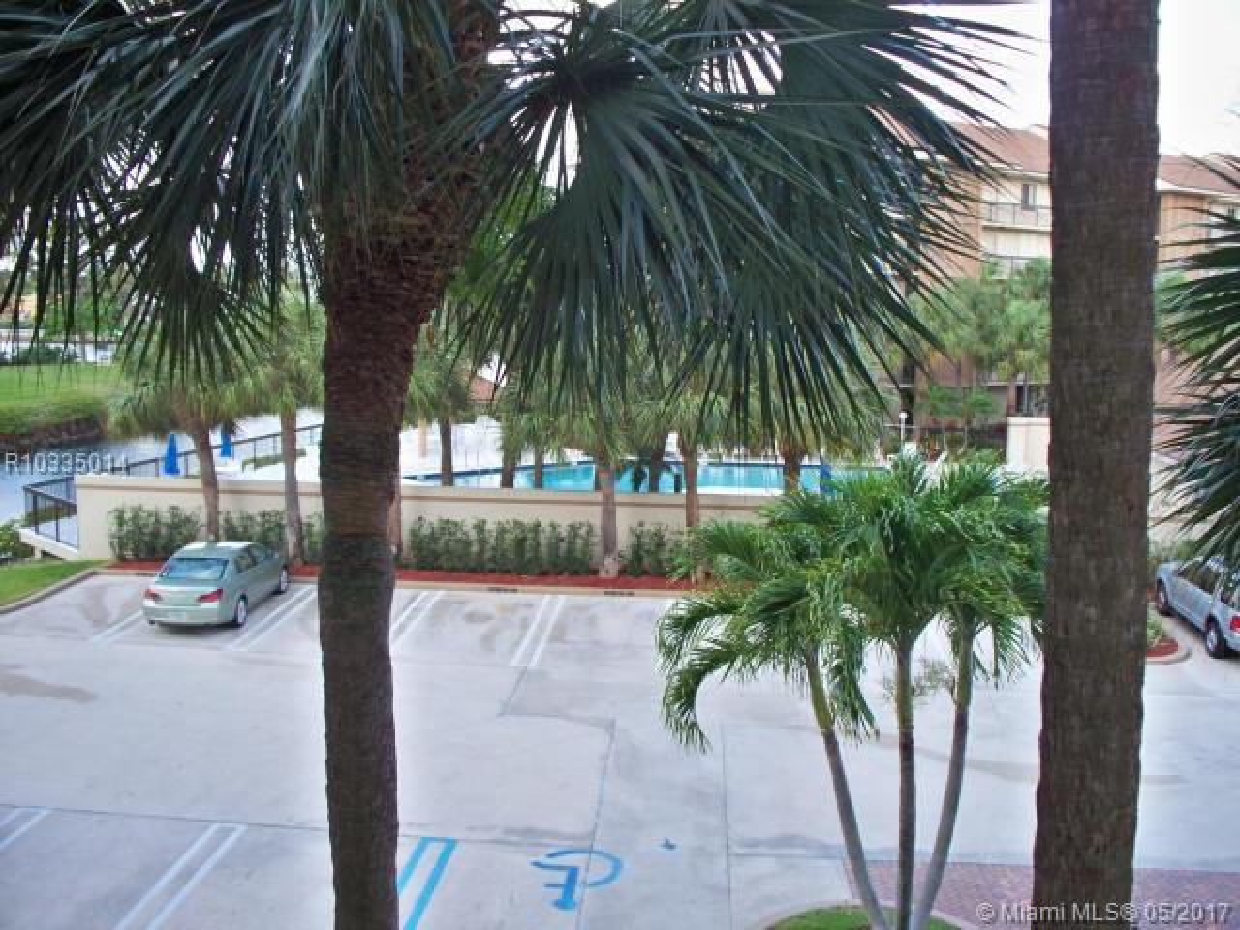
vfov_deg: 40.7
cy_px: 465
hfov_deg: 52.6
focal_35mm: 35
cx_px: 620
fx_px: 1254
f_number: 2.8
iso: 80
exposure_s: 1/200
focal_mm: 7.54
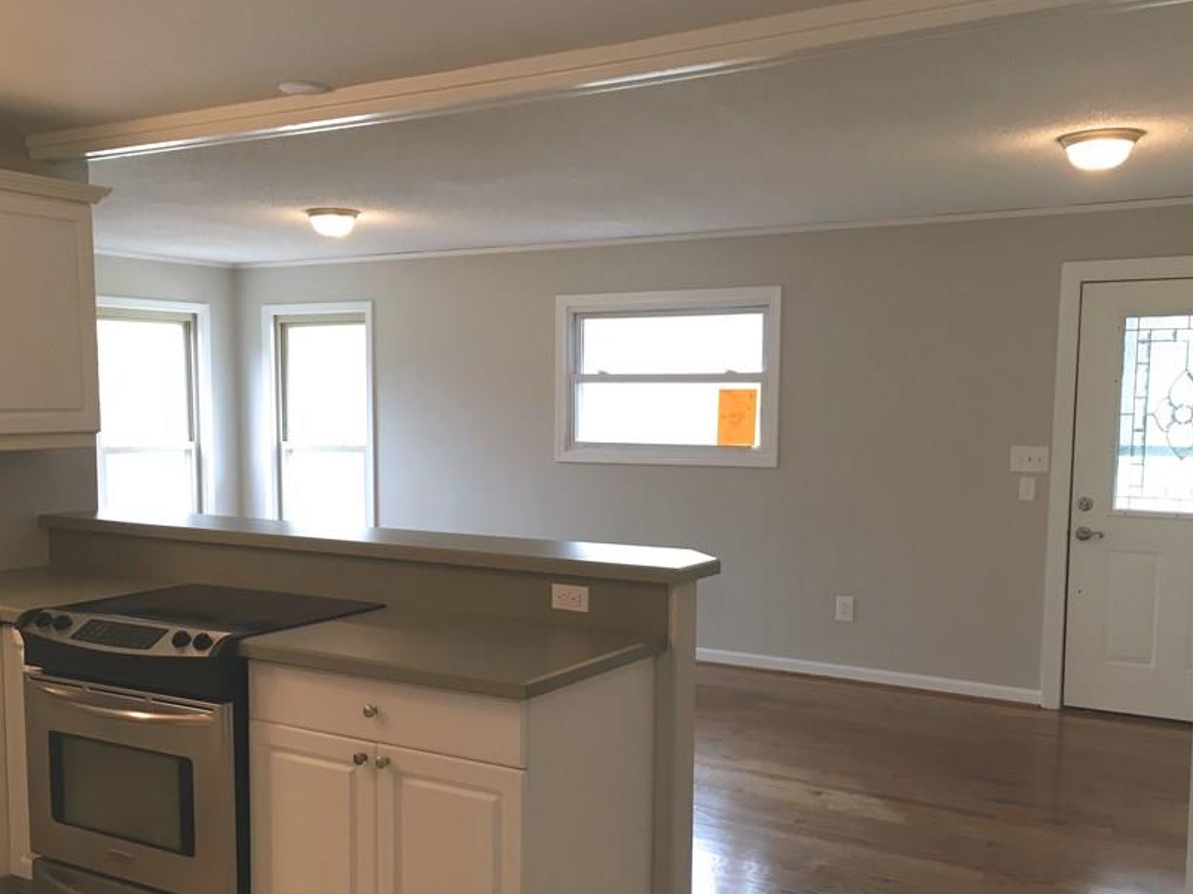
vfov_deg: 38.5
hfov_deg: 50.1
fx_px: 1275
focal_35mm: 37
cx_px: 544
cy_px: 529
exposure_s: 1/30
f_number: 2.2
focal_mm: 4.15
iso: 50
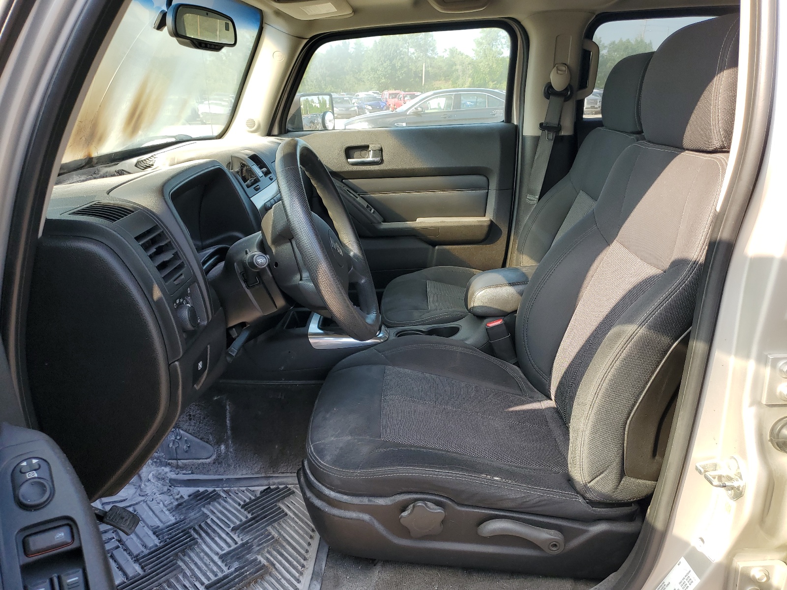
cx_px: 394
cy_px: 295
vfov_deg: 53.1
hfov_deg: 67.3
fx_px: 591
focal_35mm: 26
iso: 50
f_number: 1.5
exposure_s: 1/345
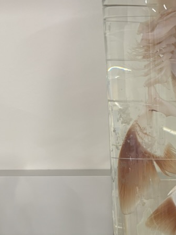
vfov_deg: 32.0
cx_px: 197
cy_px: 181
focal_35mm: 59
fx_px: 400
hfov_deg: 23.2
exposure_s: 1/60
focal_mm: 5.96
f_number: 1.6
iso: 160
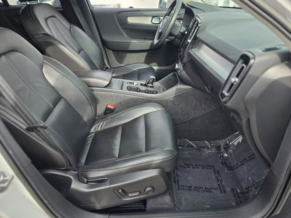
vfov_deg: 56.8
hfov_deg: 71.6
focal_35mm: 24
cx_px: 150
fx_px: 202
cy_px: 105
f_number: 1.7
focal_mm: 6.3
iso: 50
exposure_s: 1/359
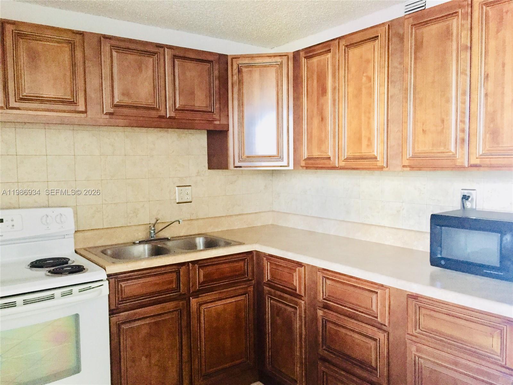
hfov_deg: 61.7
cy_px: 192
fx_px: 430
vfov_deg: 48.2
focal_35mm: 29
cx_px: 256
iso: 250
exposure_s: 1/30
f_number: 2.2
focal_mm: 4.15
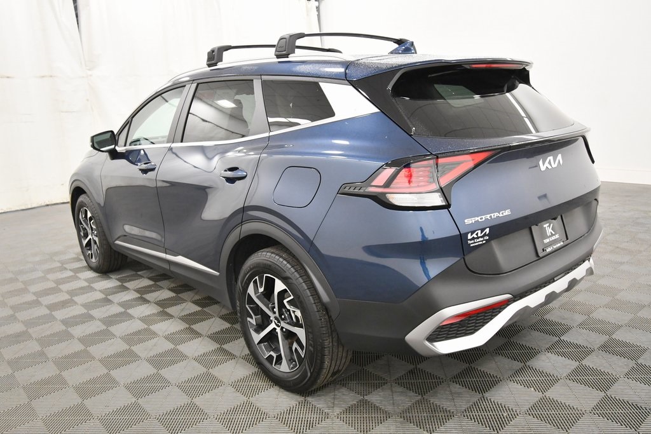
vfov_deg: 46.4
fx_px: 506
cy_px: 217
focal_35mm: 28
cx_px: 326
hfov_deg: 65.5
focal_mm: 19
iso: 2000
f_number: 5.6
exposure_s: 1/125
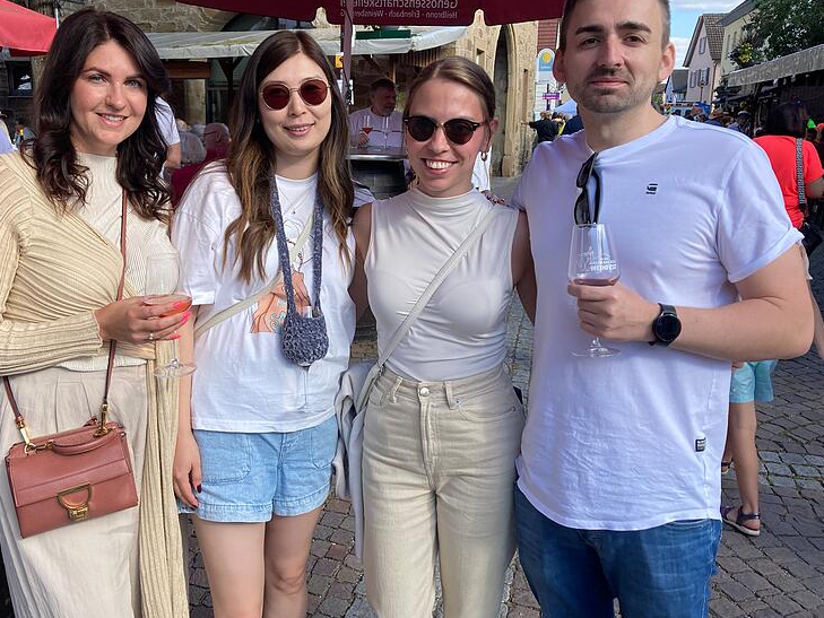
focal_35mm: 32
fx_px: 762
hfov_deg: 56.7
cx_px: 378
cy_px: 295
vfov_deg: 44.2
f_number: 1.8
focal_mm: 3.99
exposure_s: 1/425
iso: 20
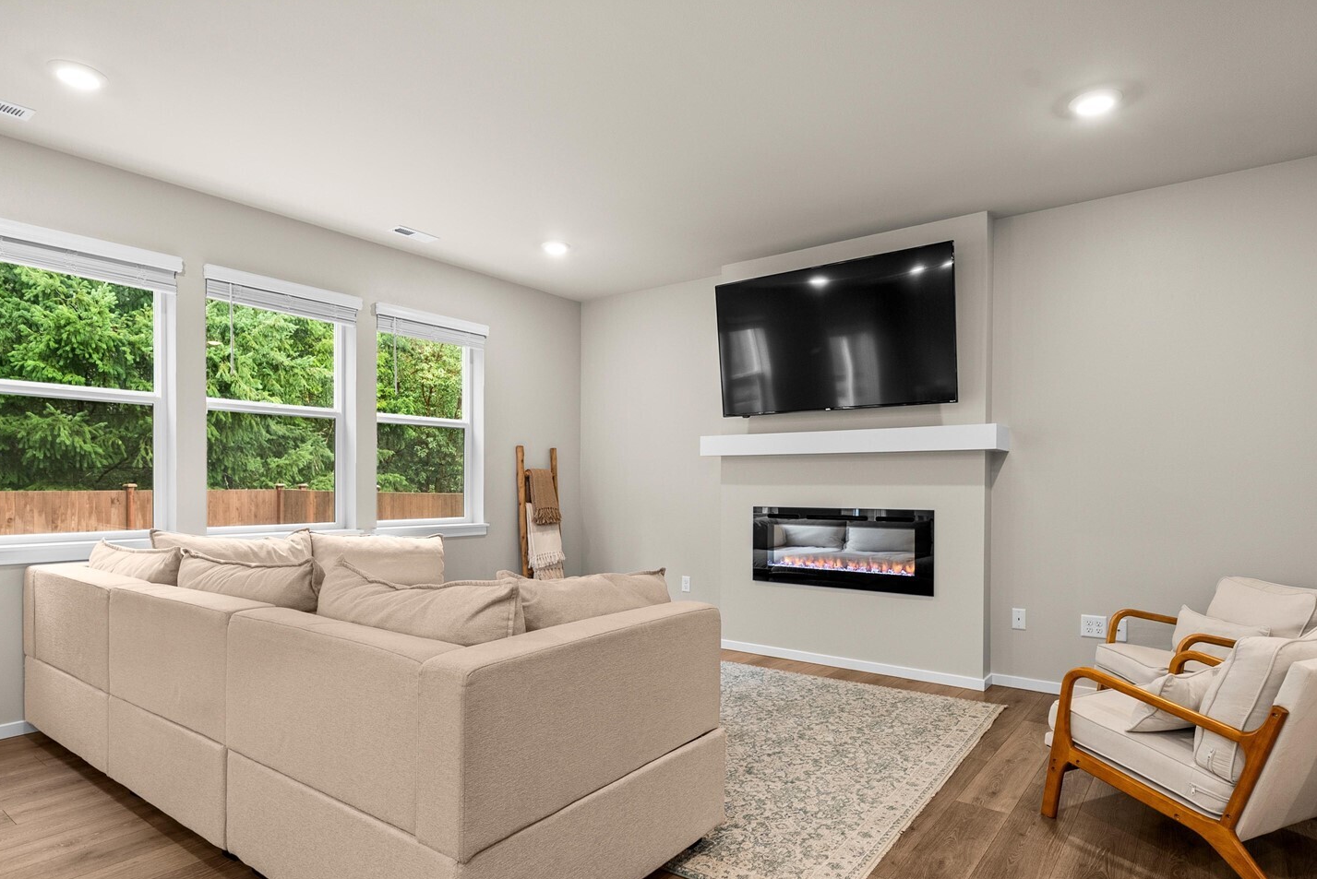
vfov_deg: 64.4
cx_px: 653
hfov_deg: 86.9
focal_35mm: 19
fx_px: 695
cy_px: 498
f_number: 7.1
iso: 1000
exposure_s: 1/8
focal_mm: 16
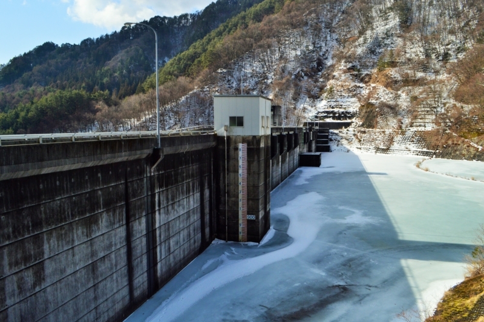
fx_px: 363
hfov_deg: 67.4
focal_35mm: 27
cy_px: 161
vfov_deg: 47.9
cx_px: 242
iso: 400
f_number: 10
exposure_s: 1/320
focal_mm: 18
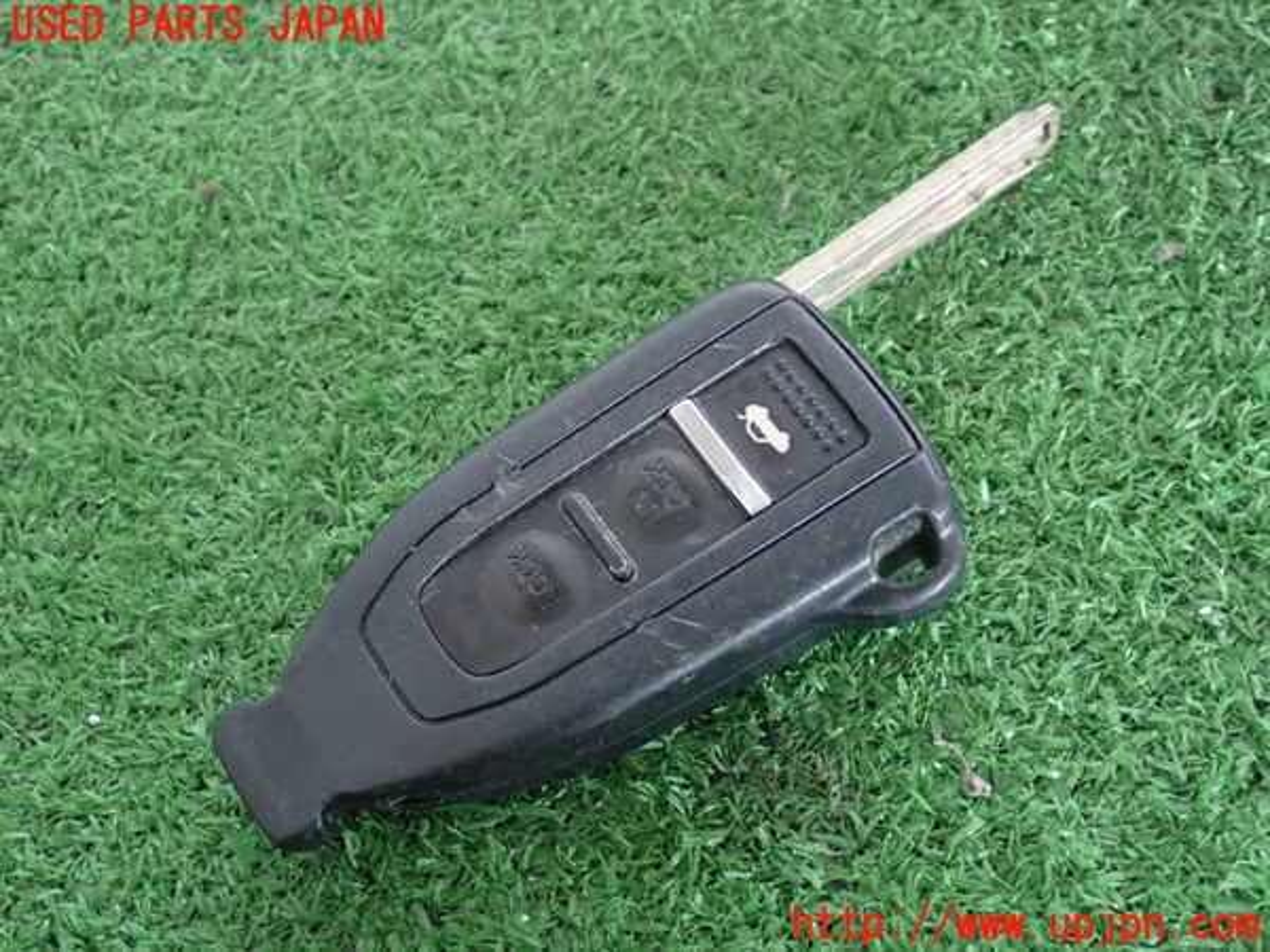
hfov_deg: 31.2
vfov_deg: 23.7
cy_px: 476
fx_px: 2275
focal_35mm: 62
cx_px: 635
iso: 800
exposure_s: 1/40
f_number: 3.6
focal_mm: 11.09
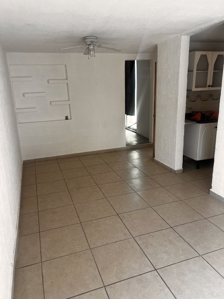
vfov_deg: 67.3
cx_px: 112
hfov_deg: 53.1
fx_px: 224
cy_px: 150
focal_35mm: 26
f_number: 1.5
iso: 32
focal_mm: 5.7
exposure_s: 1/128
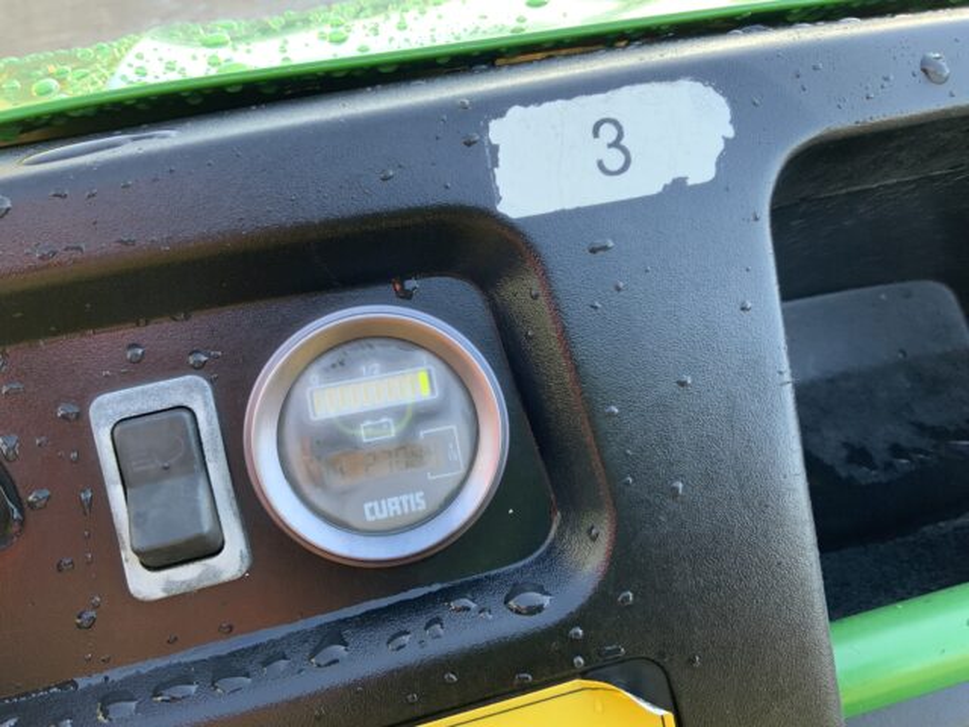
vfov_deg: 48.2
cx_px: 484
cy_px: 364
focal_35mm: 29
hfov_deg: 61.7
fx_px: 812
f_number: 1.8
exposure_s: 1/99
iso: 64
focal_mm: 3
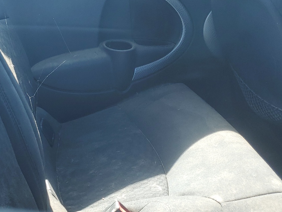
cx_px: 66
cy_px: 26
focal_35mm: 49
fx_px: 399
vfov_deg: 28.7
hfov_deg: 37.8
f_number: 1.5
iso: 50
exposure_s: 1/125
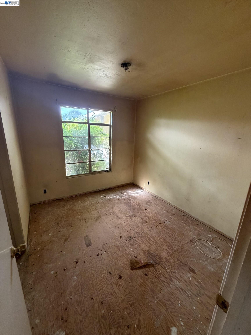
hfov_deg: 85.7
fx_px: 135
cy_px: 168
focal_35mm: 14
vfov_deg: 102.1
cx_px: 126
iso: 400
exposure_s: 1/60
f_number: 2.2
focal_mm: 2.22
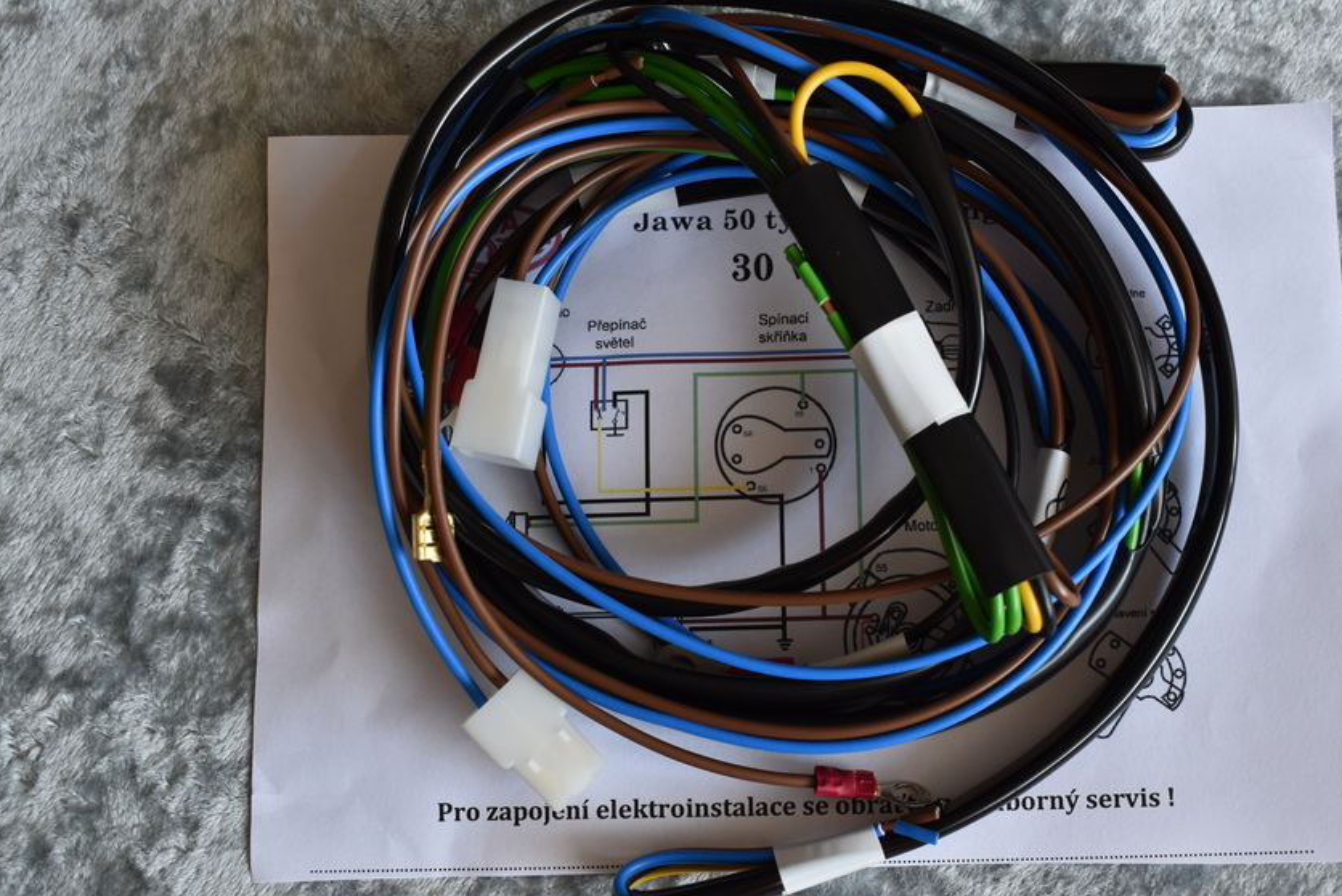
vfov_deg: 27.2
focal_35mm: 50
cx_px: 762
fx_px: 1850
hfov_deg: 39.8
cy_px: 470
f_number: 6.3
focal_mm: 27
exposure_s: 1/25
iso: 500
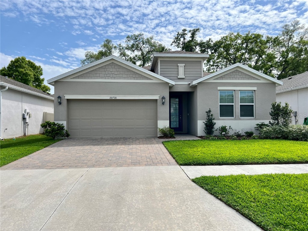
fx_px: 231
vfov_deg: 53.1
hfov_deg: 67.3
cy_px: 116
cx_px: 154
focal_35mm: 26
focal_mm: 5.7
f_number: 1.5
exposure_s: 1/3165
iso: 50
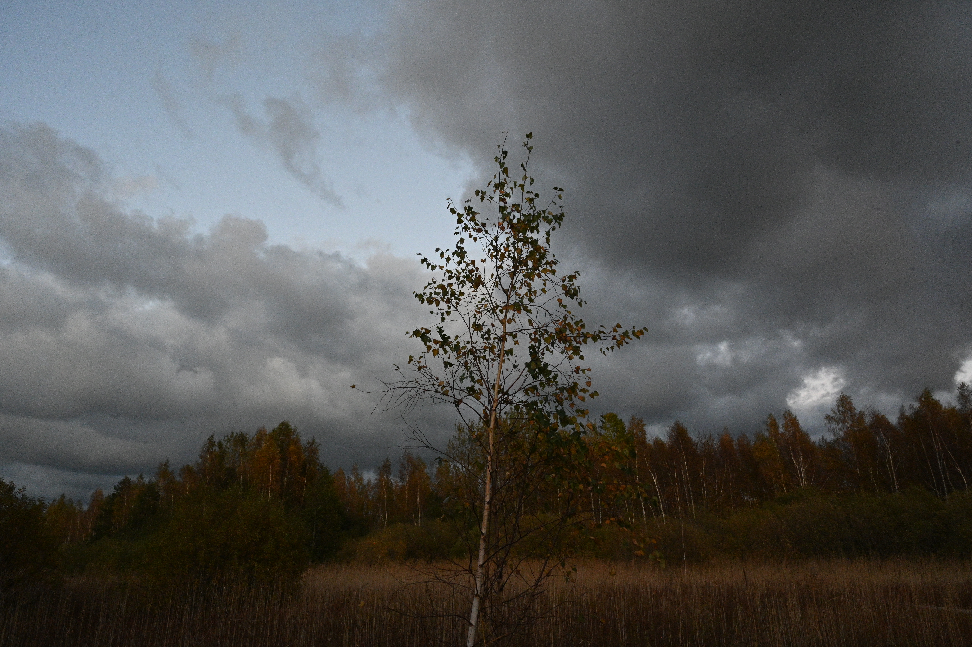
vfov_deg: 53.1
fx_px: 648
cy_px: 324
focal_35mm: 24
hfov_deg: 73.8
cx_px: 486
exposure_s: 1/100
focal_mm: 24
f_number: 20
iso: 7200
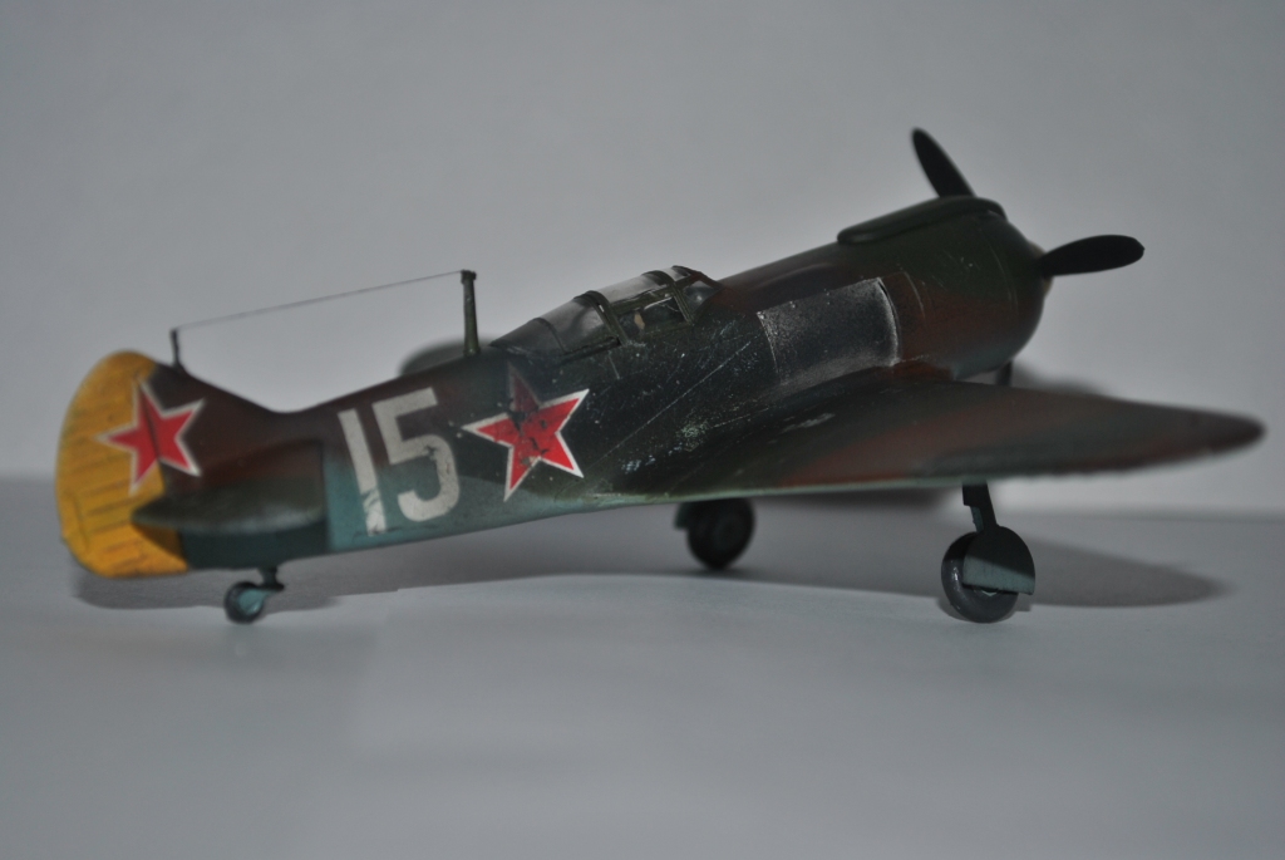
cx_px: 642
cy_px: 430
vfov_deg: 16.6
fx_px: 2948
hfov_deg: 24.6
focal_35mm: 82
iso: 100
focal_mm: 55
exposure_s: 1/125
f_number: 5.6
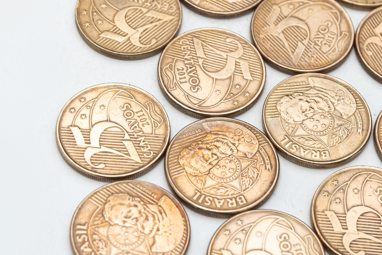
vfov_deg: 10.9
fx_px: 1337
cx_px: 306
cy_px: 117
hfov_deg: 16.1
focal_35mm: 126
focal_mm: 75
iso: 1000
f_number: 10
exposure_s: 1/60
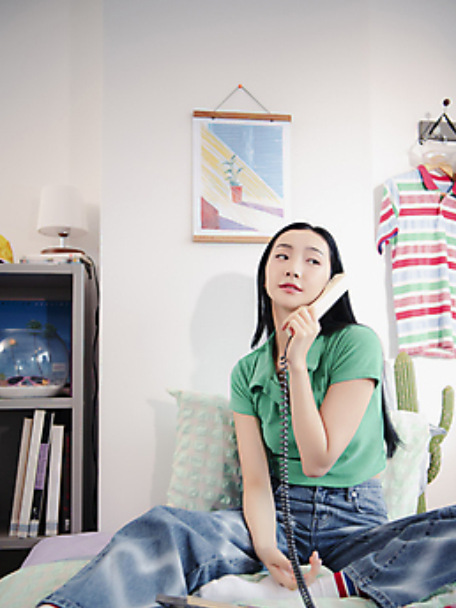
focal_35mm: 38
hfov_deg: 37.7
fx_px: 667
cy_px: 350
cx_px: 225
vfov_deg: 48.8
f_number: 2.8
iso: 400
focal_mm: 34
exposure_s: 1/125
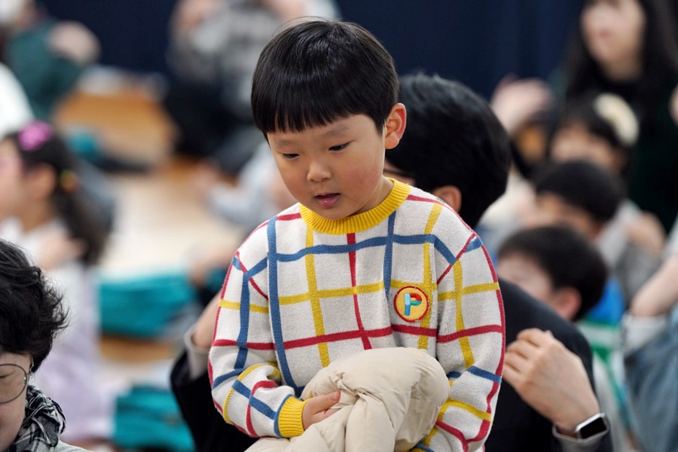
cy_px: 226
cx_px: 339
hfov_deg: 12.0
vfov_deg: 8.0
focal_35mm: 171
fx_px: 3220
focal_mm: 171
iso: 1600
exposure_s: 1/200
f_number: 3.5
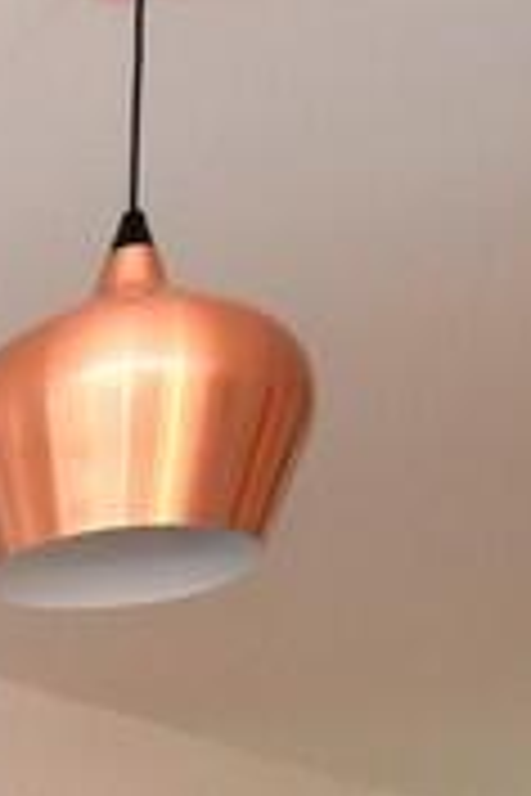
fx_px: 1925
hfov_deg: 12.9
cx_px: -639
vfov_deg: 18.5
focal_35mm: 87
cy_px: 1419
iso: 800
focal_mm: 10
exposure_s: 1/80
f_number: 4.5
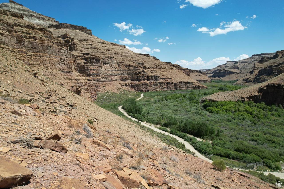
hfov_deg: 78.6
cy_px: 94
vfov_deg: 57.2
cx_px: 142
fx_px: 174
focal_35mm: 22
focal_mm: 8.38
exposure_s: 1/2000
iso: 110
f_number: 2.8
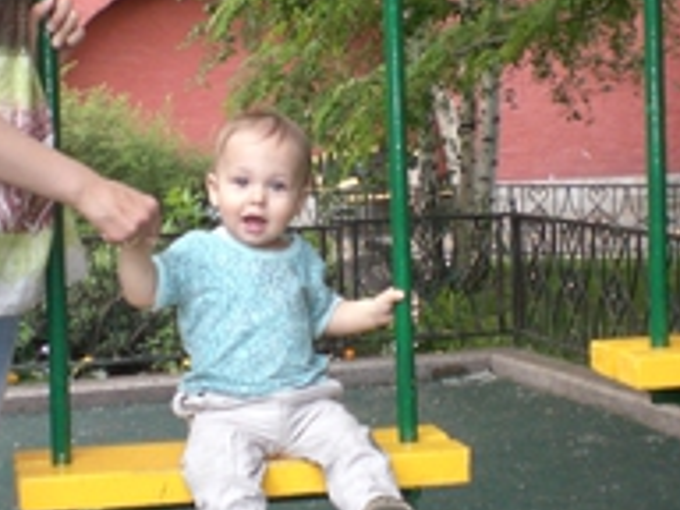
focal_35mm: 89
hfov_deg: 22.0
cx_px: 301
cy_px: 230
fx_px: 1748
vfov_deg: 16.6
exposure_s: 1/80
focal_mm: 6.3
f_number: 3.1
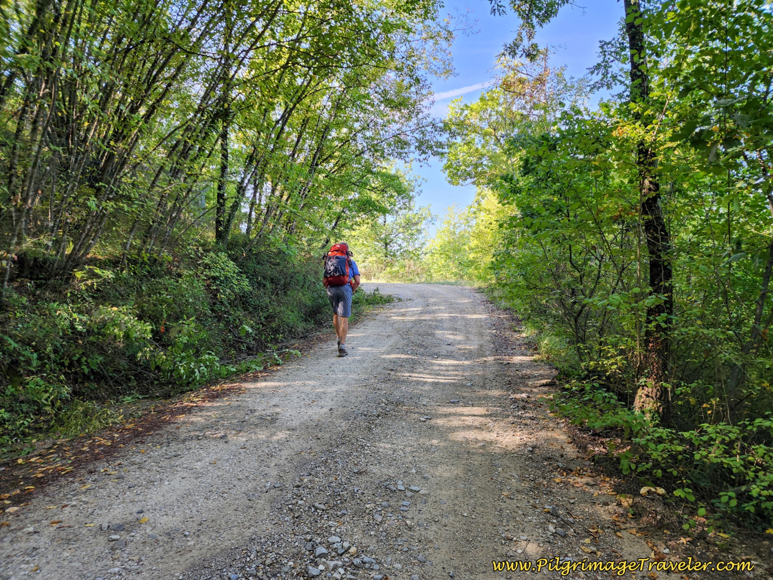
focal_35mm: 23
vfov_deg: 58.9
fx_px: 514
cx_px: 386
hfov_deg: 73.9
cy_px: 290
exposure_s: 1/180
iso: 50
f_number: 1.8
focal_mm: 6.4
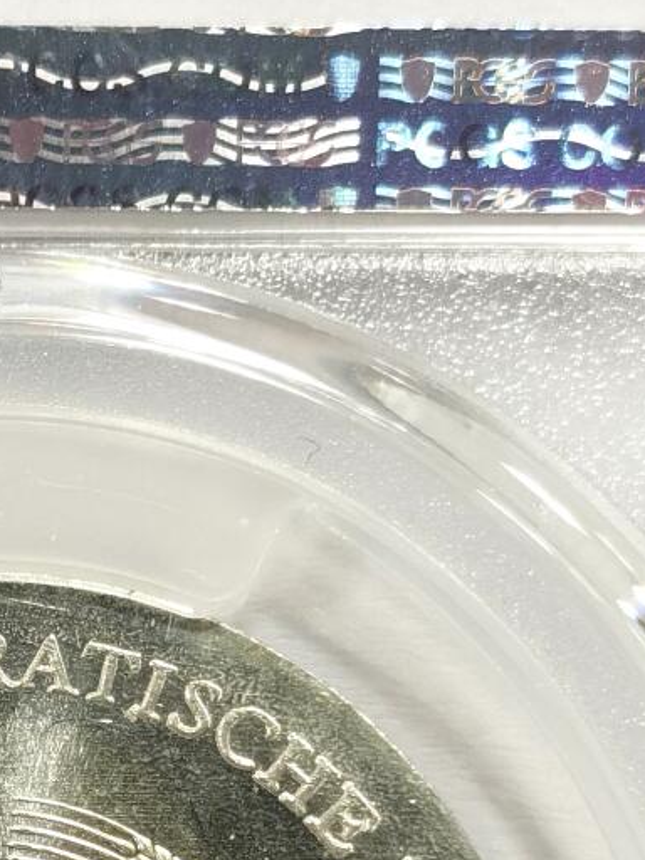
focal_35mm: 190
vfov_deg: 10.4
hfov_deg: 7.8
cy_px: 722
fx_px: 4720
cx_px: -2
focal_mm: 5.56
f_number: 16
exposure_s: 1/100
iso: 125
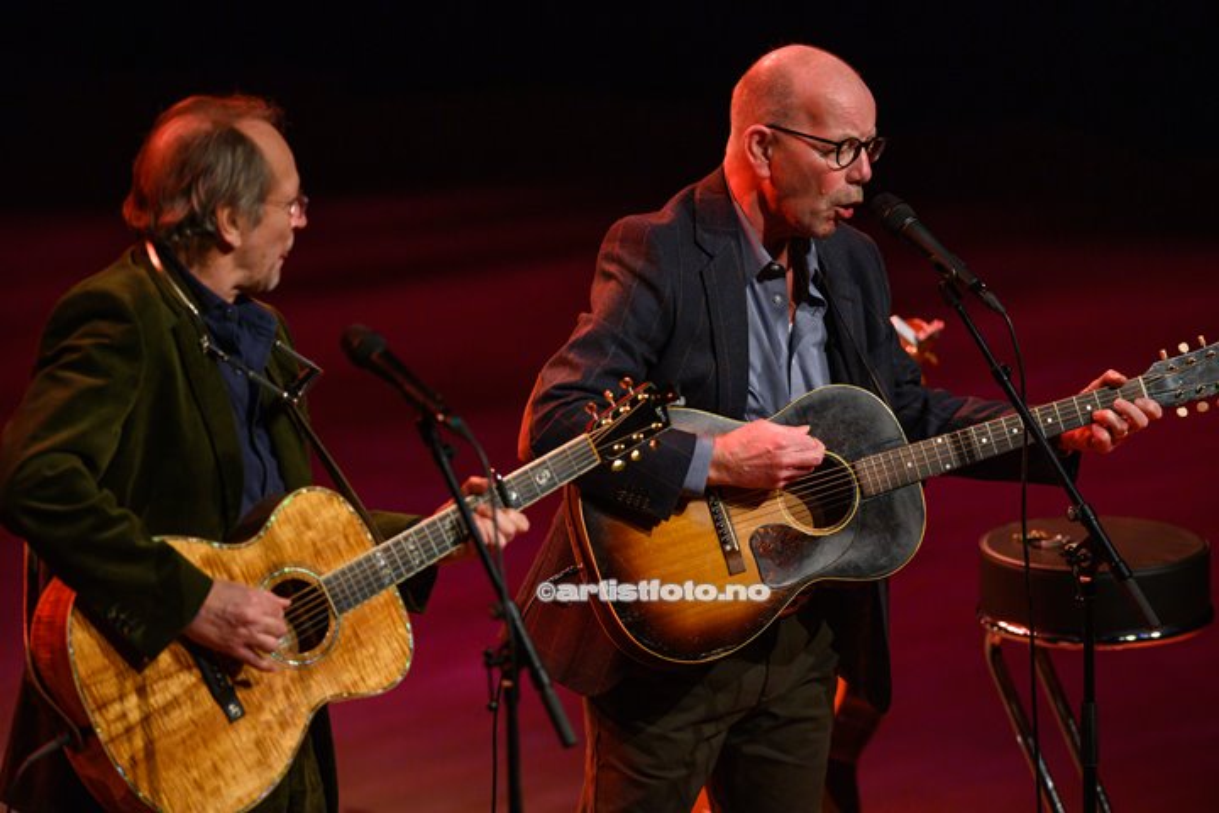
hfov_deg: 6.9
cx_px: 610
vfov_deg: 4.6
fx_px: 10158
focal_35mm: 300
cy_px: 406
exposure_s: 1/1000
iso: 1600
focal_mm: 300
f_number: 2.8
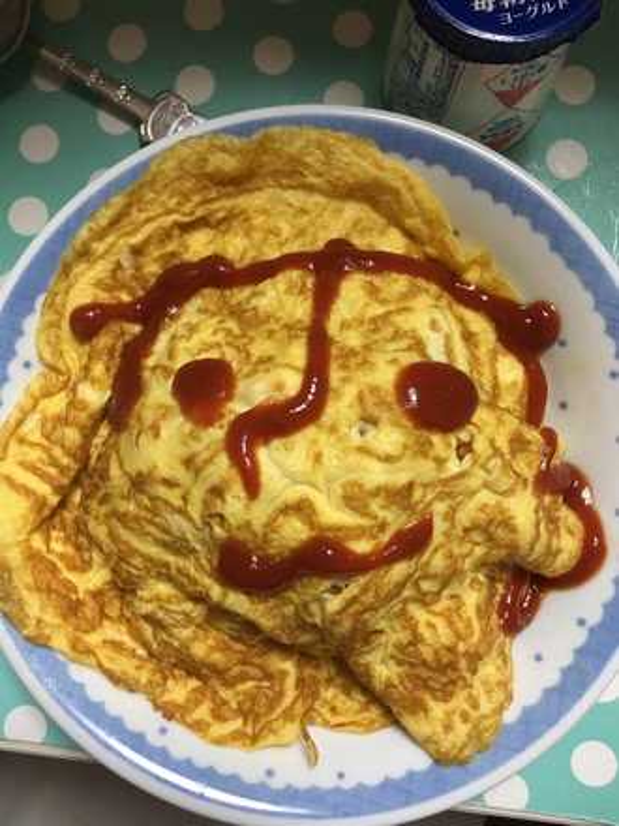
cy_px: 413
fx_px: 691
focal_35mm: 29
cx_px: 310
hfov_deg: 48.2
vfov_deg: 61.7
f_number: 2.2
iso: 50
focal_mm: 4.15
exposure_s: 1/15
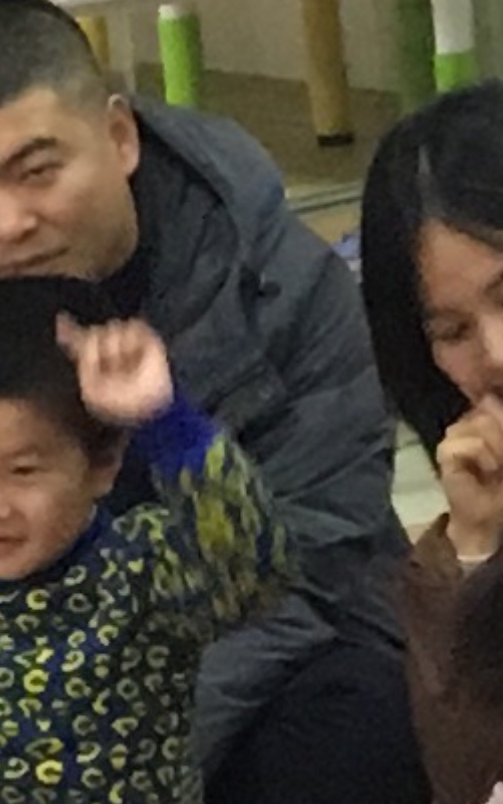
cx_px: 331
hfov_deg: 4.3
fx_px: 6770
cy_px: 860
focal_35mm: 309
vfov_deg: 6.8
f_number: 2.2
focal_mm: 4.15
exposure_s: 1/25
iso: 200
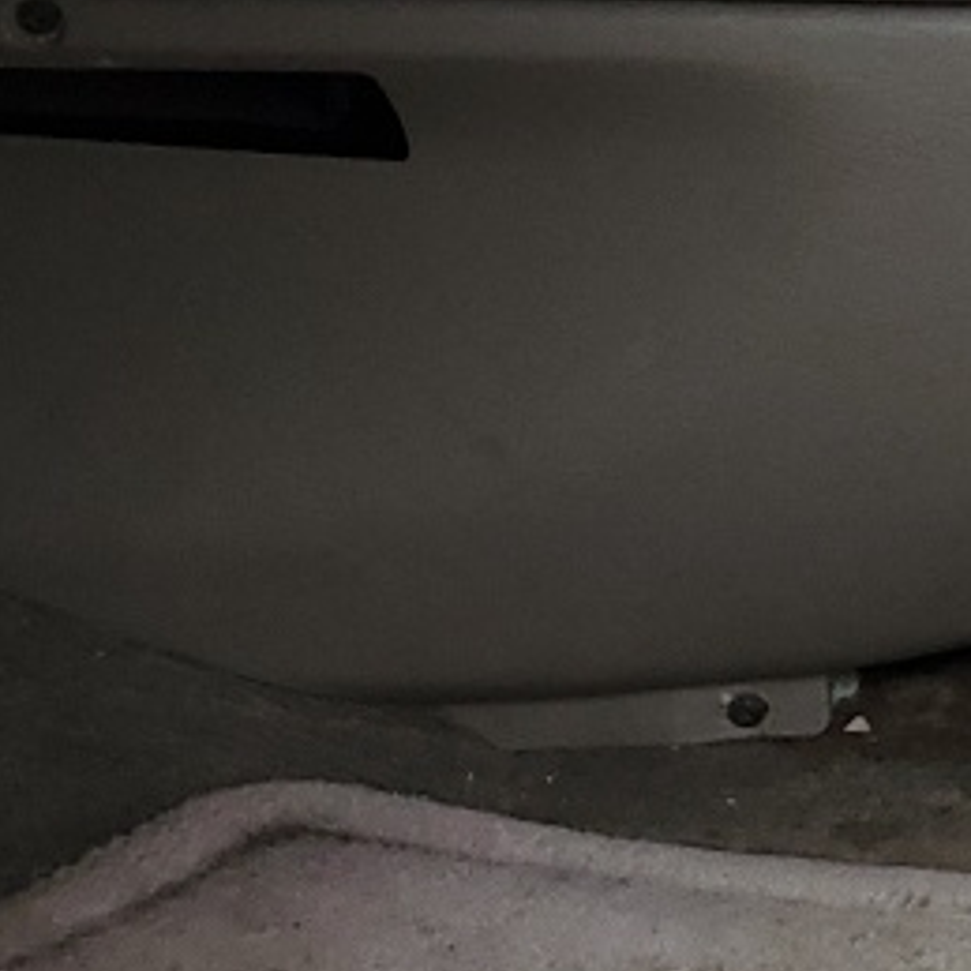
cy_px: -292
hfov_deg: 10.0
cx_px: 2692
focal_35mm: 142
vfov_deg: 11.9
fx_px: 4506
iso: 56
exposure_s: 1/50
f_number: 1.5
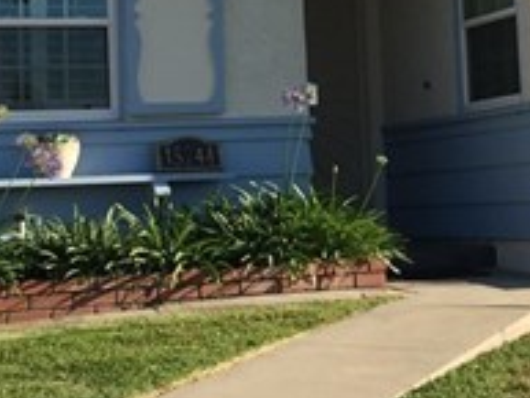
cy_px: 52
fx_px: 1471
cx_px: 376
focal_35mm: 96
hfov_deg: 20.3
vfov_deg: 15.3
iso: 32
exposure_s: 1/1364
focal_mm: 4.15
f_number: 2.2
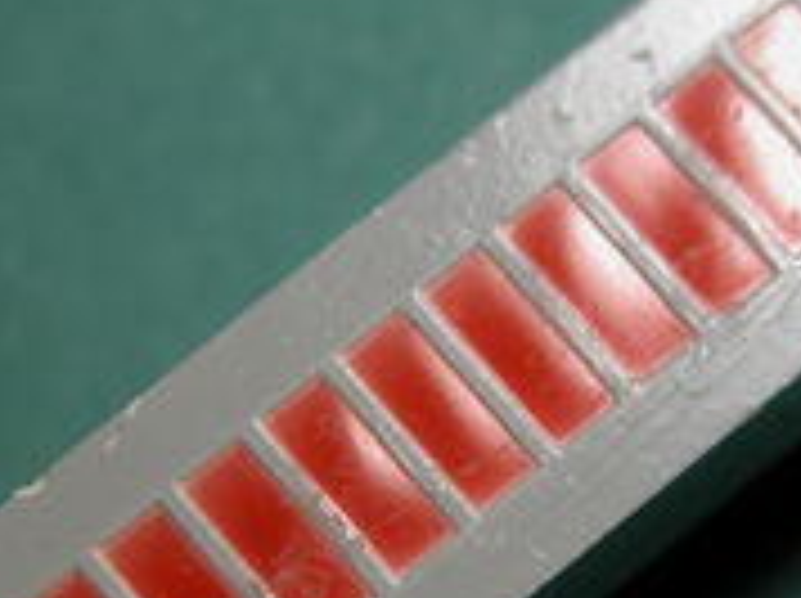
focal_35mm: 225
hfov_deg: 8.8
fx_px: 5199
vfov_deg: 6.6
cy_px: 472
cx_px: 459
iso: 100
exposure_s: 1/195
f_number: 3.6
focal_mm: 25.4
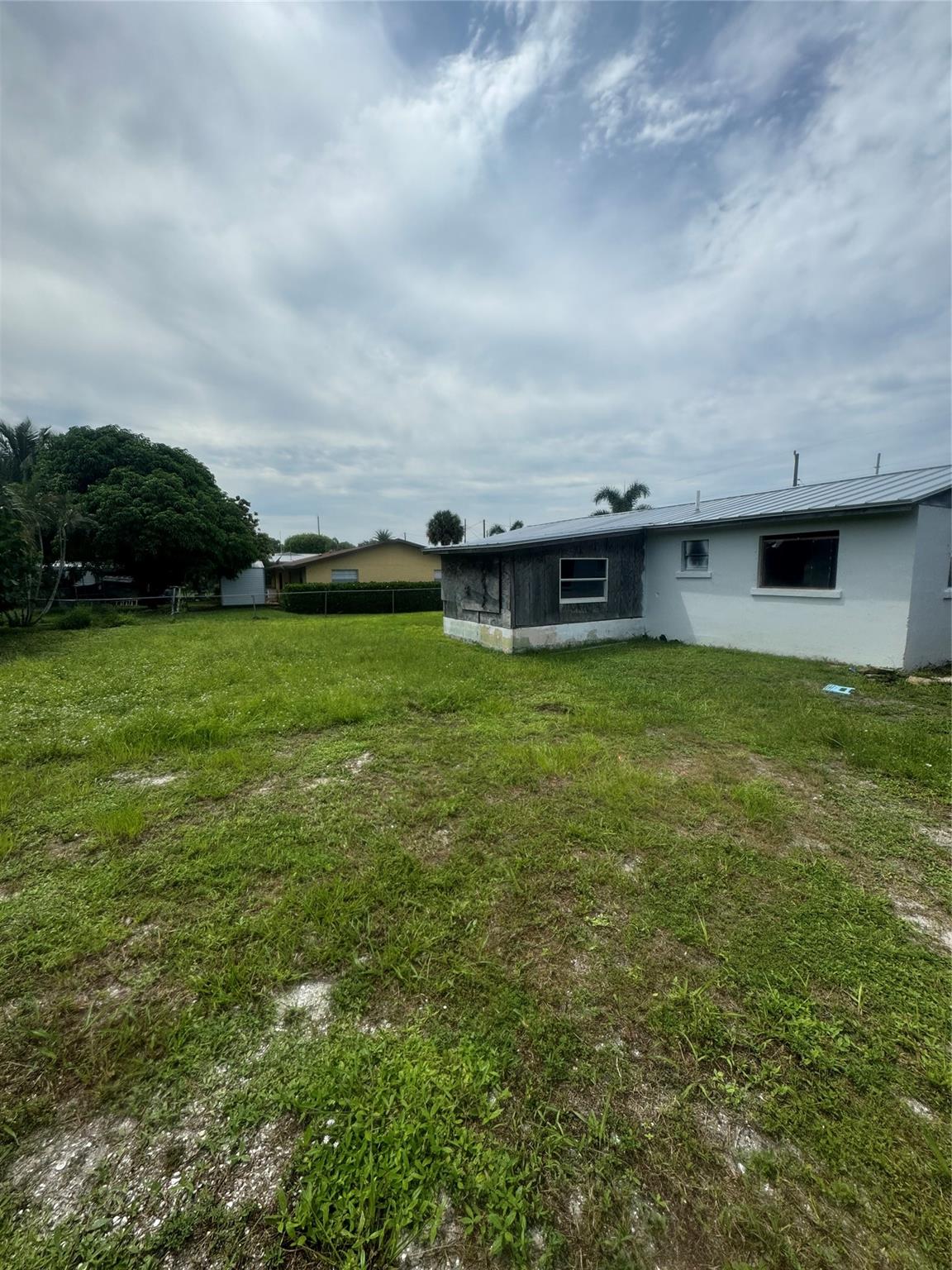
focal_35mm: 14
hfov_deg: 85.7
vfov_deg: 102.1
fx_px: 513
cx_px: 476
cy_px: 635
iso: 50
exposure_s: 1/2674
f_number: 2.2
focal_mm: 2.22
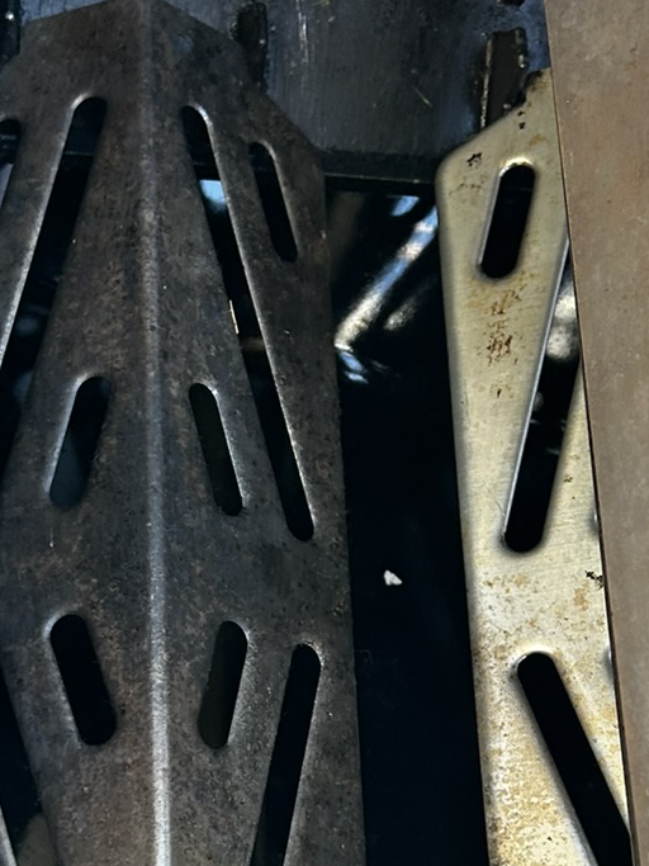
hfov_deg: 18.9
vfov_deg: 24.7
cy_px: 682
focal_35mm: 78
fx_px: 1950
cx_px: 237
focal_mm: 5.7
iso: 64
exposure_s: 1/121
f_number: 1.5
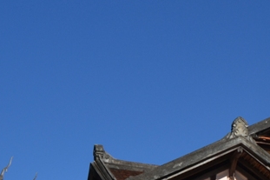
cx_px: 333
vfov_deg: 11.2
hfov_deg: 16.3
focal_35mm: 120
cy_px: 222
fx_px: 899
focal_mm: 18
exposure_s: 1/320
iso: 100
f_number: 9
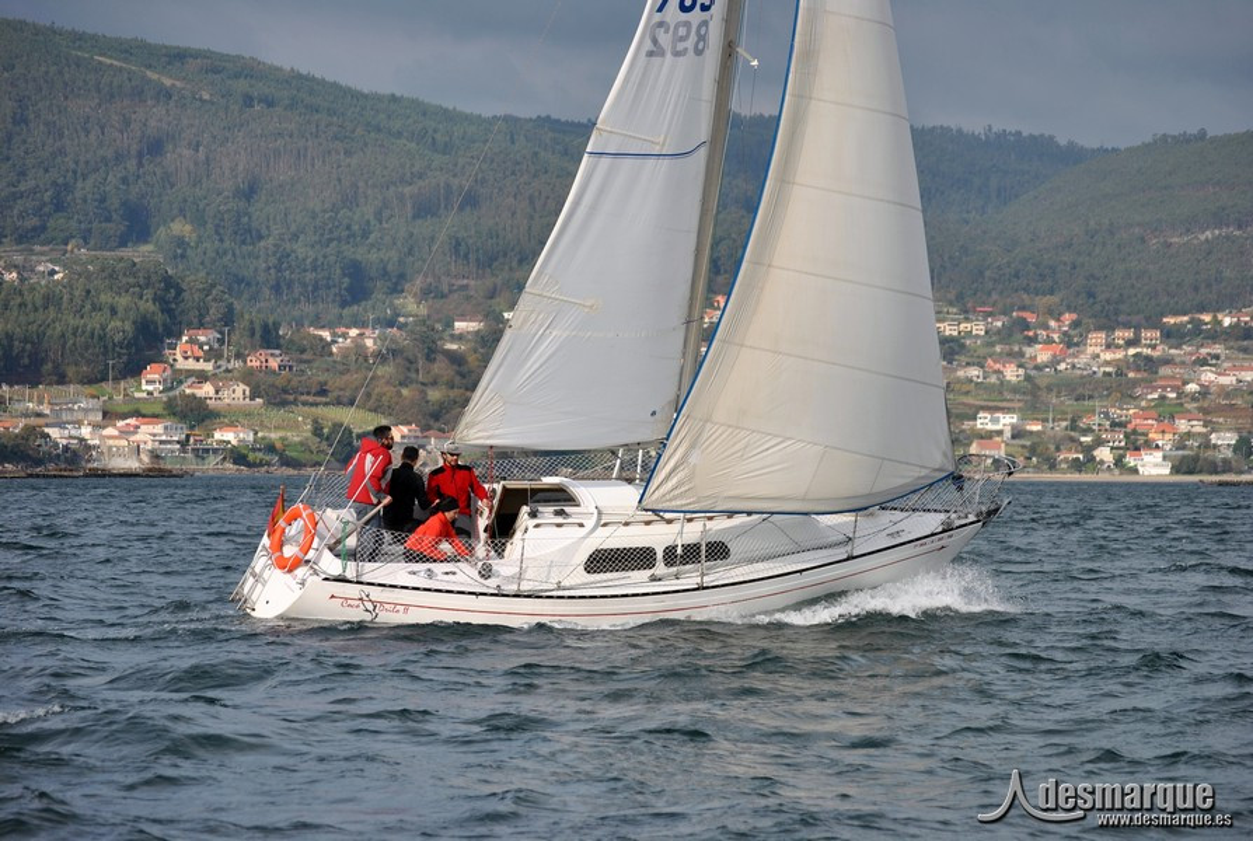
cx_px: 626
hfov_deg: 13.9
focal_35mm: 147
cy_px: 420
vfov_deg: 9.4
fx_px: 5127
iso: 100
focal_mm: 98
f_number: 5.6
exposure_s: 1/500
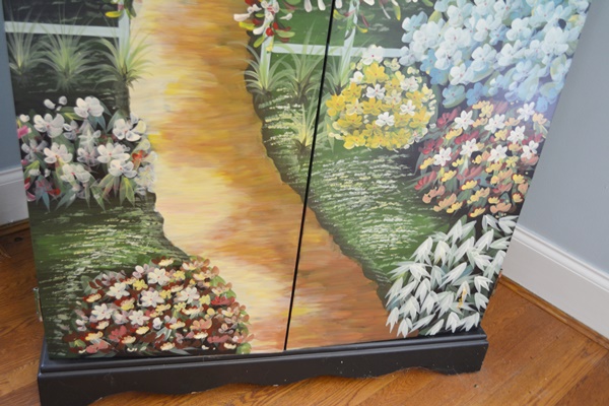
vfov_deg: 36.9
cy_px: 203
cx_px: 304
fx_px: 609
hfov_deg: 53.1
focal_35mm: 36
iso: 800
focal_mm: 24
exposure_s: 1/30
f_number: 4
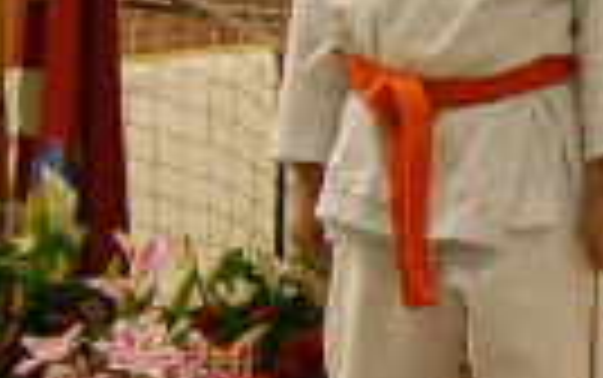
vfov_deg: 6.2
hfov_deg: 9.4
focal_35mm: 212
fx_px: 3492
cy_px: 158
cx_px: 1053
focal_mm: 31
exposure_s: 1/30
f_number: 3.8
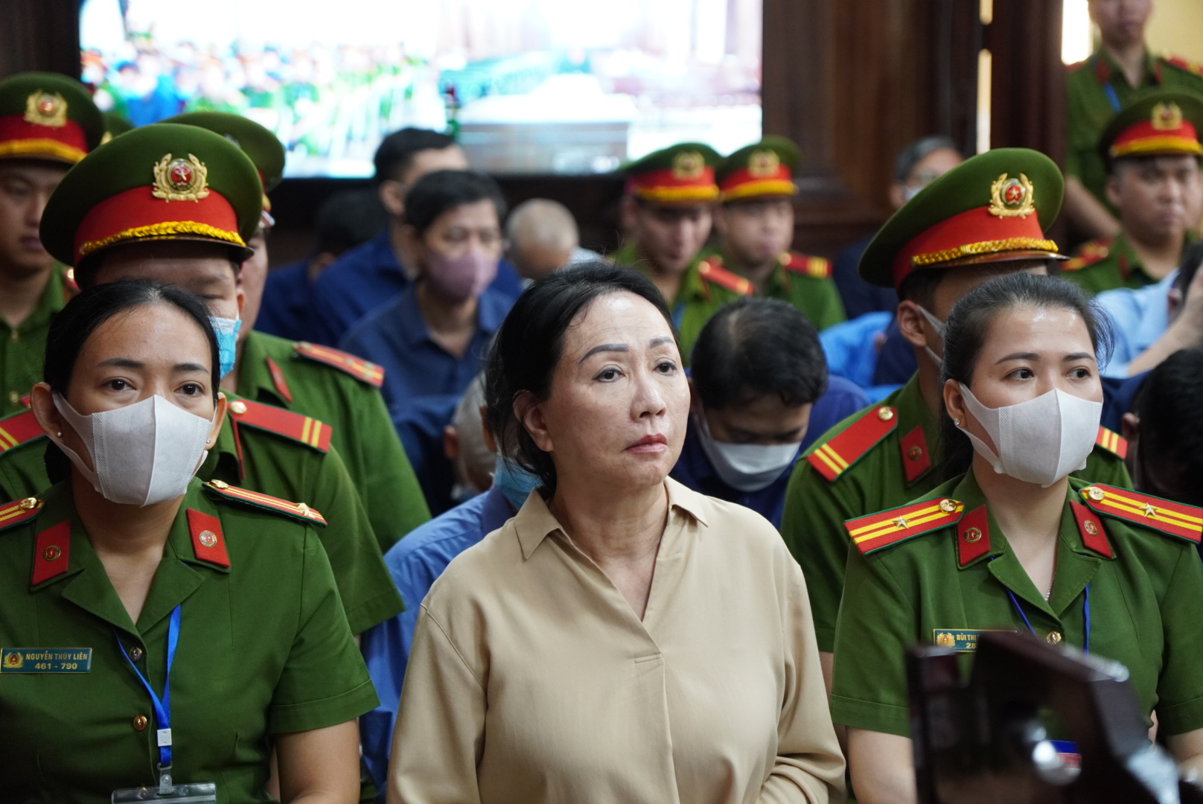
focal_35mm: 99
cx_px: 602
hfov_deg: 20.6
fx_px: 3311
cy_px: 402
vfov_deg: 13.8
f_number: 2.8
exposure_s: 1/60
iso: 1600
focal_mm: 66
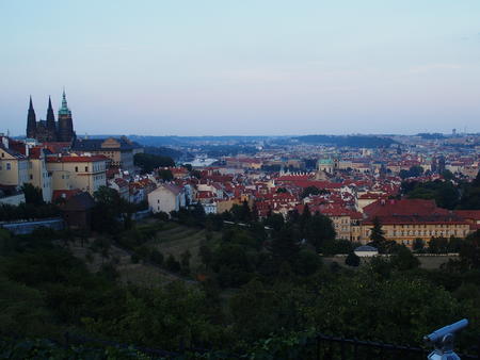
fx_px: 583
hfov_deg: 44.8
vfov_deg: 34.4
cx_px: 240
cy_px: 180
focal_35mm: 42
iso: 100
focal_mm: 9
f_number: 3.5
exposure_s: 1/125
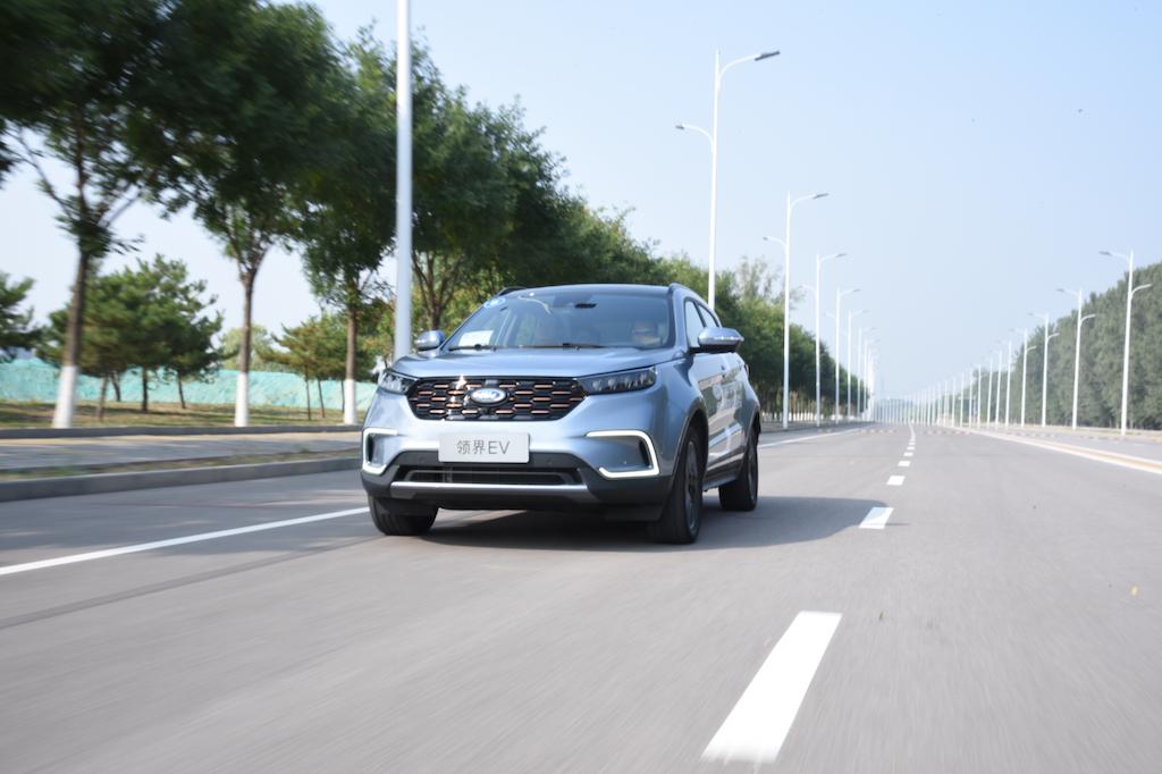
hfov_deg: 44.5
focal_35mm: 44
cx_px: 581
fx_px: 1420
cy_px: 387
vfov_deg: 30.5
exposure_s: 1/50
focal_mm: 44
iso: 400
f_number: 22
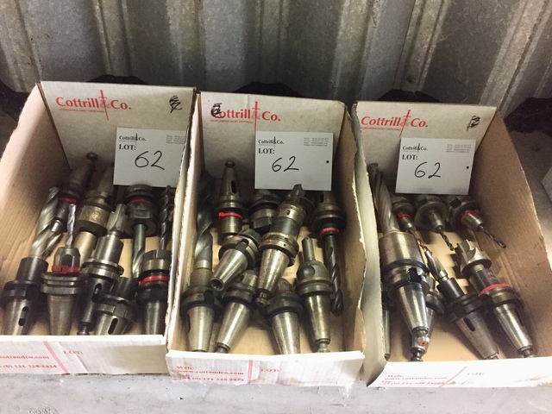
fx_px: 462
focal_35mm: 29
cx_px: 276
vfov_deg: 48.2
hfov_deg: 61.7
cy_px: 207
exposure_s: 1/17
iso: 320
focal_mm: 4.15
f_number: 2.2
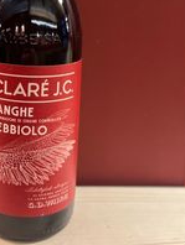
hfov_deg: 25.5
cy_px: 33
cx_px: 25
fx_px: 398
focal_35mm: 56
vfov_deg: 32.9
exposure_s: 1/33
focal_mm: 5.1
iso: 640
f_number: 1.6
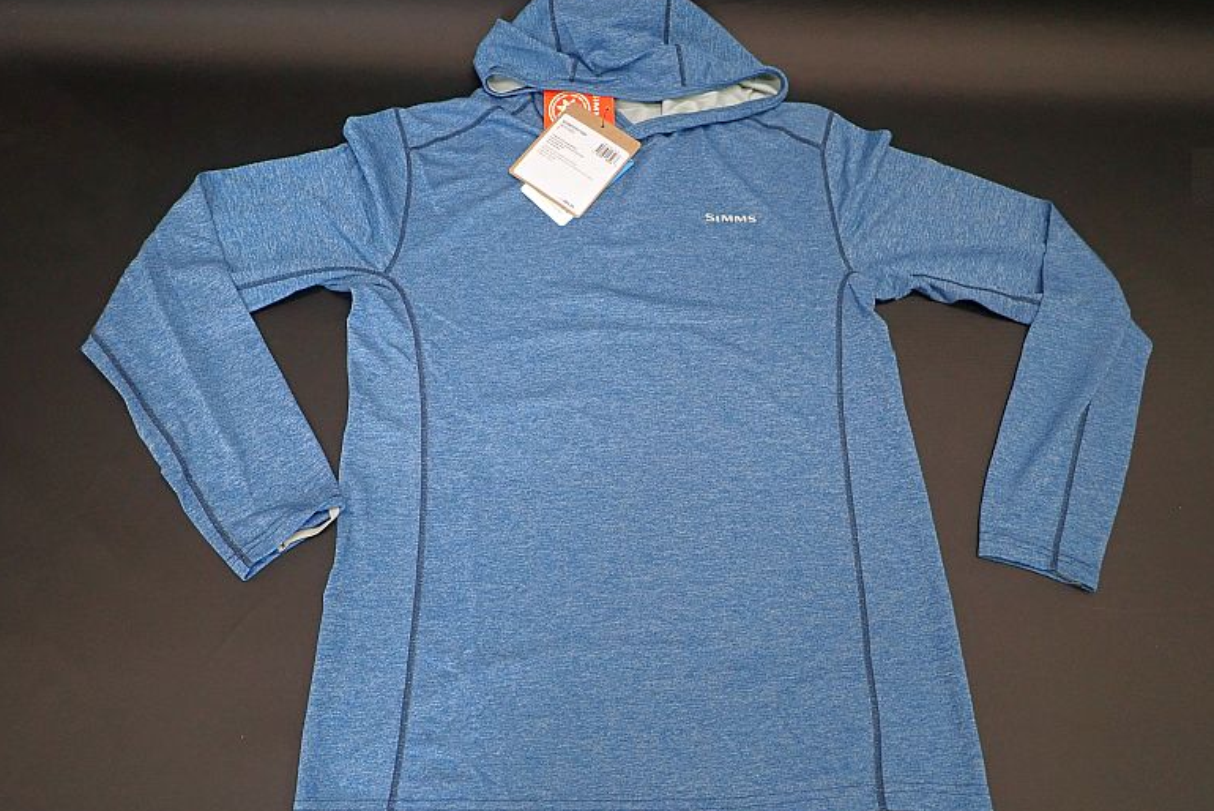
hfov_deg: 67.3
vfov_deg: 48.0
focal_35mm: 27
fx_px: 911
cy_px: 399
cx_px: 626
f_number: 2
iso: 200
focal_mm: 4.5
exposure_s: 1/30
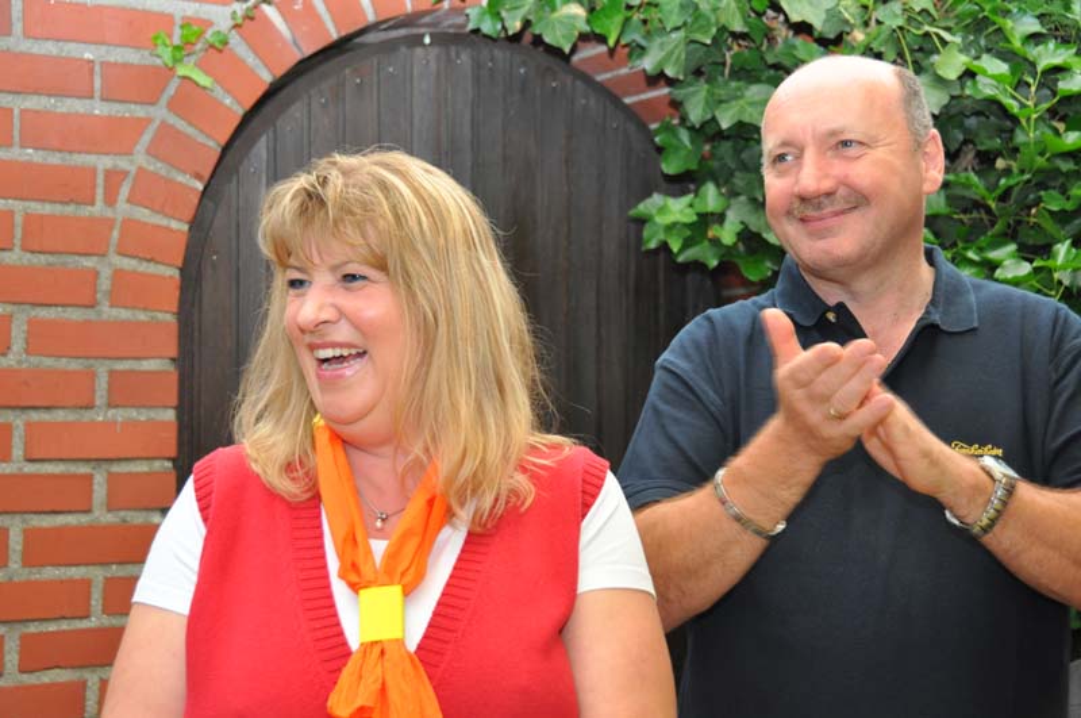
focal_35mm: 66
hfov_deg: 30.6
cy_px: 359
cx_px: 540
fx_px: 1979
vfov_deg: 20.6
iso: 800
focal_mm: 44
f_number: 4.5
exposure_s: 1/60
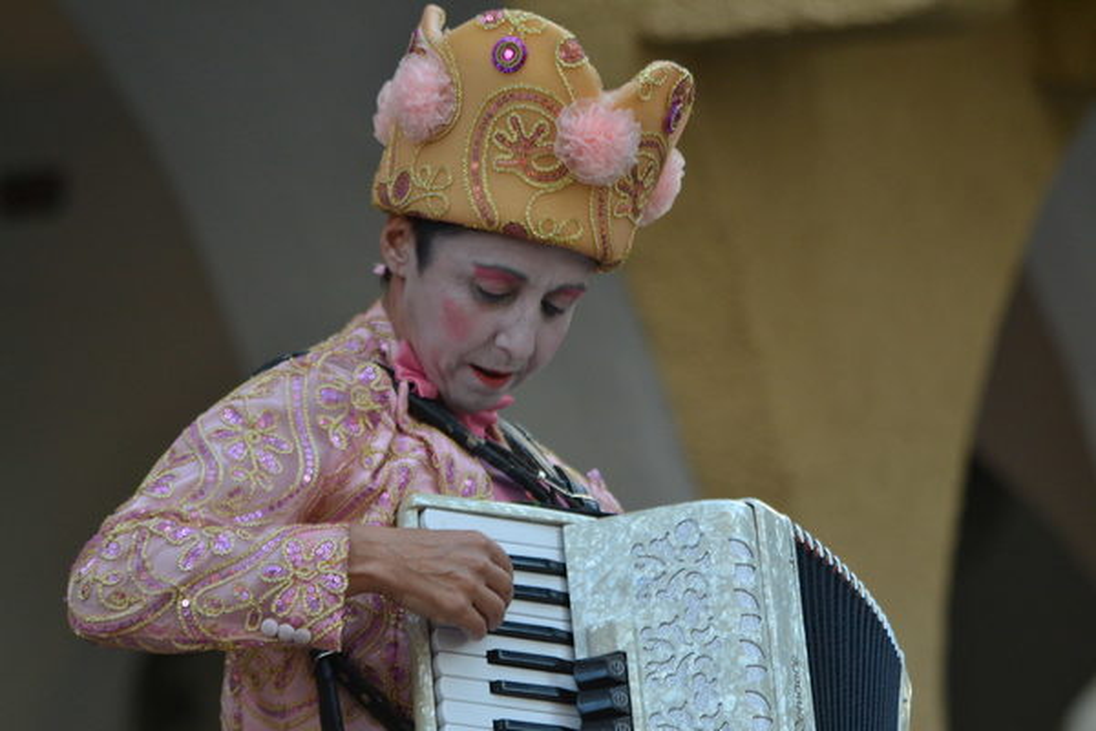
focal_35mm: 255
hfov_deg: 8.1
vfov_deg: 5.4
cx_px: 548
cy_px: 366
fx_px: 7763
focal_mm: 170
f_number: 4.2
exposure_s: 1/500
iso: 800
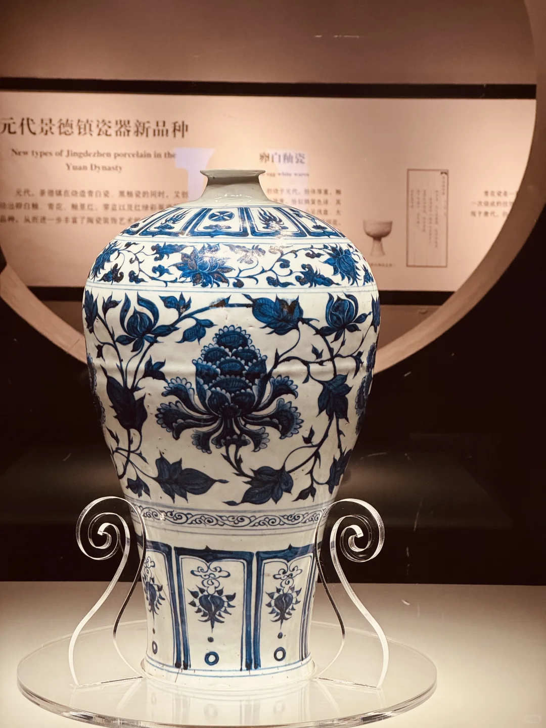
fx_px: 1619
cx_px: 273
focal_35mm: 77
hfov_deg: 19.1
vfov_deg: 25.3
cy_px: 364
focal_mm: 9
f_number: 2.8
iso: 250
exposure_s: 1/99
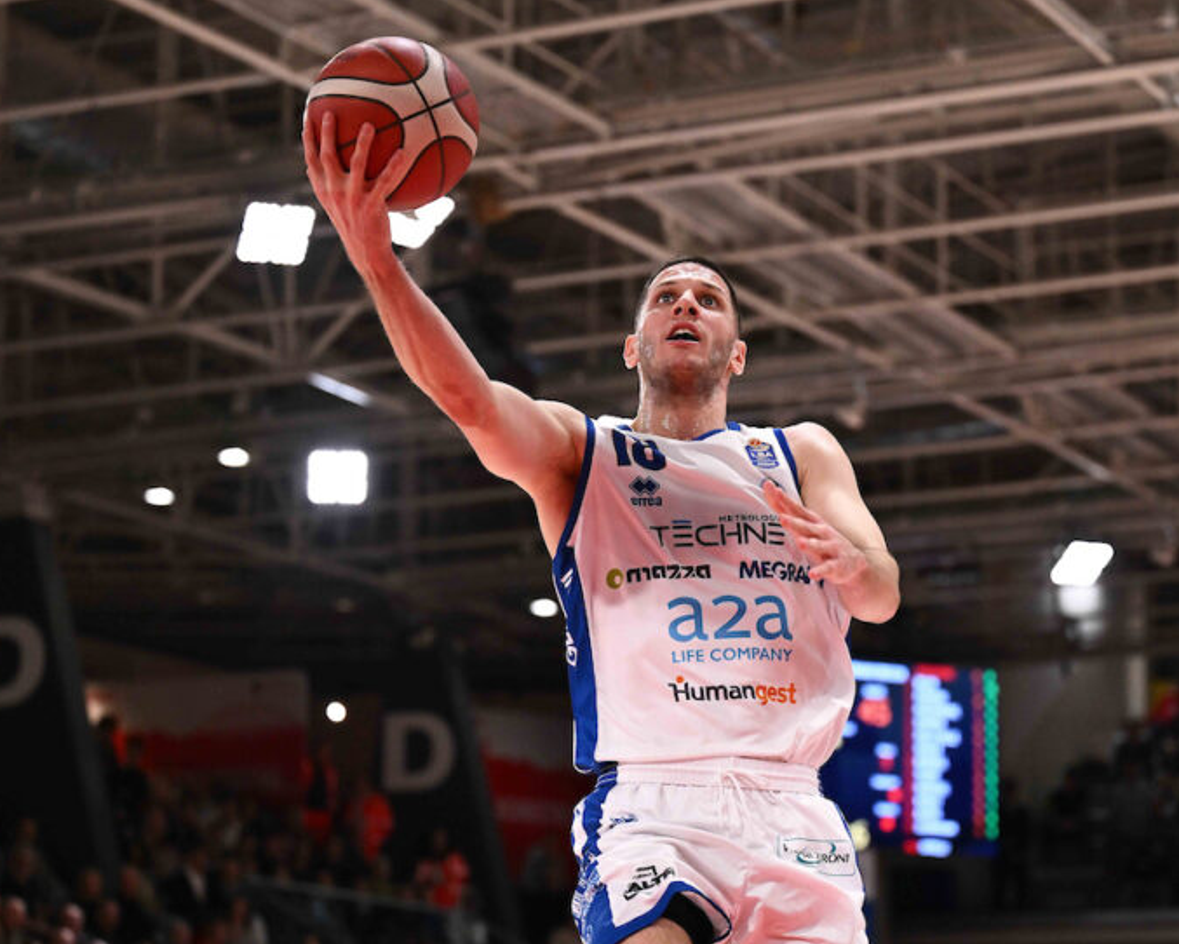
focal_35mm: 97
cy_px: 563
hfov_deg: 19.7
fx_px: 3386
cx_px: 817
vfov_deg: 15.9
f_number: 2.8
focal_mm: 70
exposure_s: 1/1600
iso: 2500
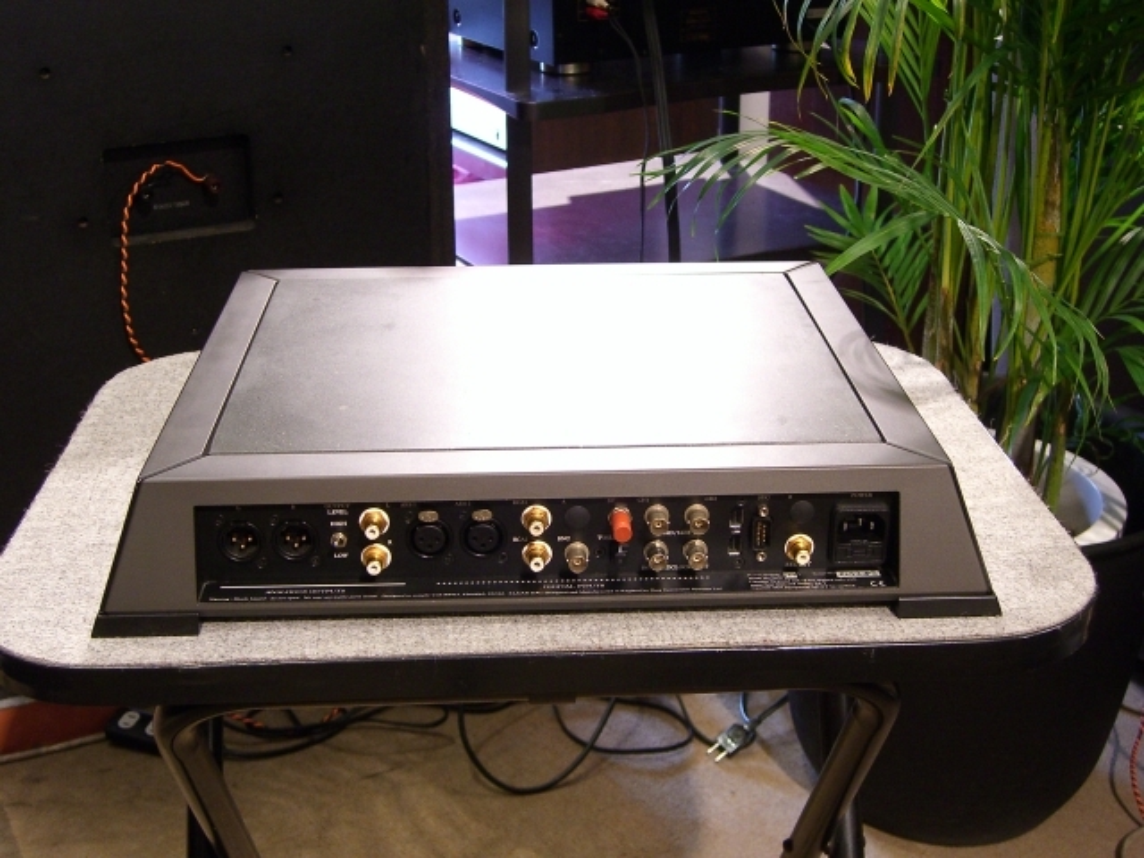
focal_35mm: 46
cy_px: 429
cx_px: 572
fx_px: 1520
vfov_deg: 31.5
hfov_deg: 41.2
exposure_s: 1/15
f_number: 3.1
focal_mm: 9.5
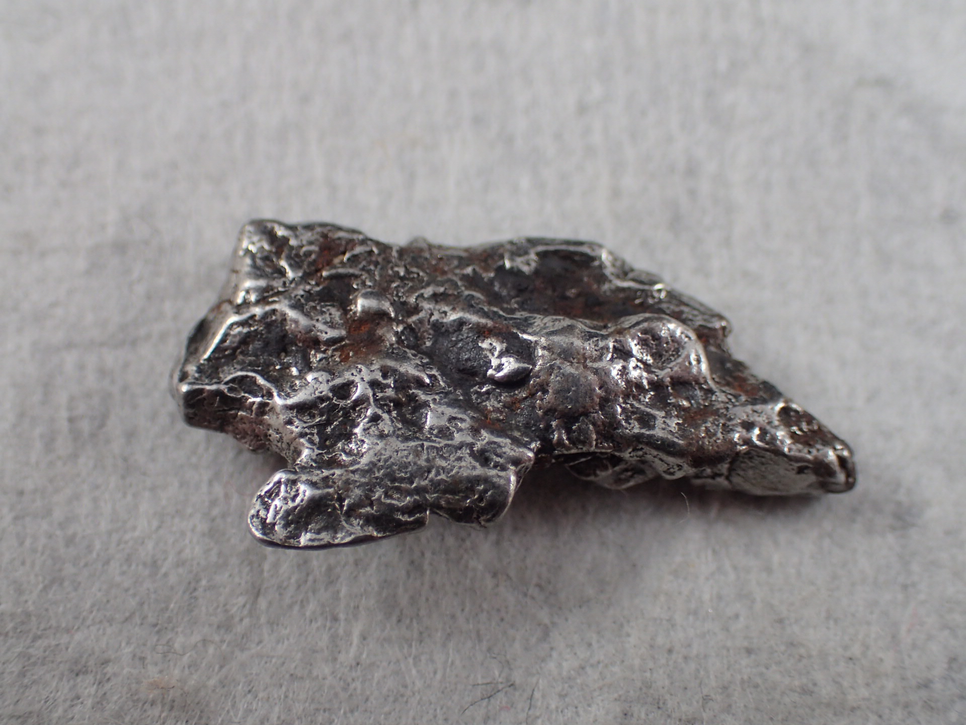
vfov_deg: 24.0
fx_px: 1702
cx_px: 483
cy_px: 362
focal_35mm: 61
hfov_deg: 31.7
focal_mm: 11.01
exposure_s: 1/250
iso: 200
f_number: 3.6
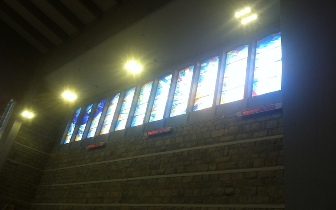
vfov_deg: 32.7
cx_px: 174
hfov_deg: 50.4
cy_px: 95
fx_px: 357
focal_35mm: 39
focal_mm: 3.85
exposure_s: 1/30
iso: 80
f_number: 2.8
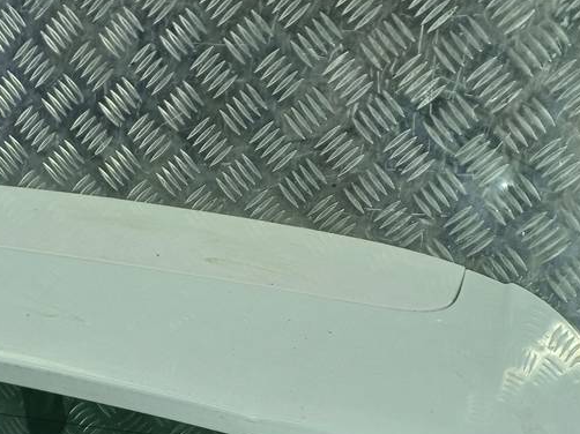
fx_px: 854
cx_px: 188
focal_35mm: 51
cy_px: 432
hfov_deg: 37.1
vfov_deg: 27.0
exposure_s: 1/50
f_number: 1.8
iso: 32
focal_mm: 4.6
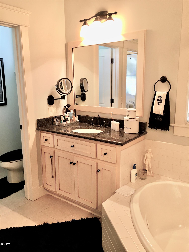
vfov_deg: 61.7
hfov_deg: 48.2
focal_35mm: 29
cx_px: 94
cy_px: 126
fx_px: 211
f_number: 2.2
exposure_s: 1/15
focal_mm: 4.15
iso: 64
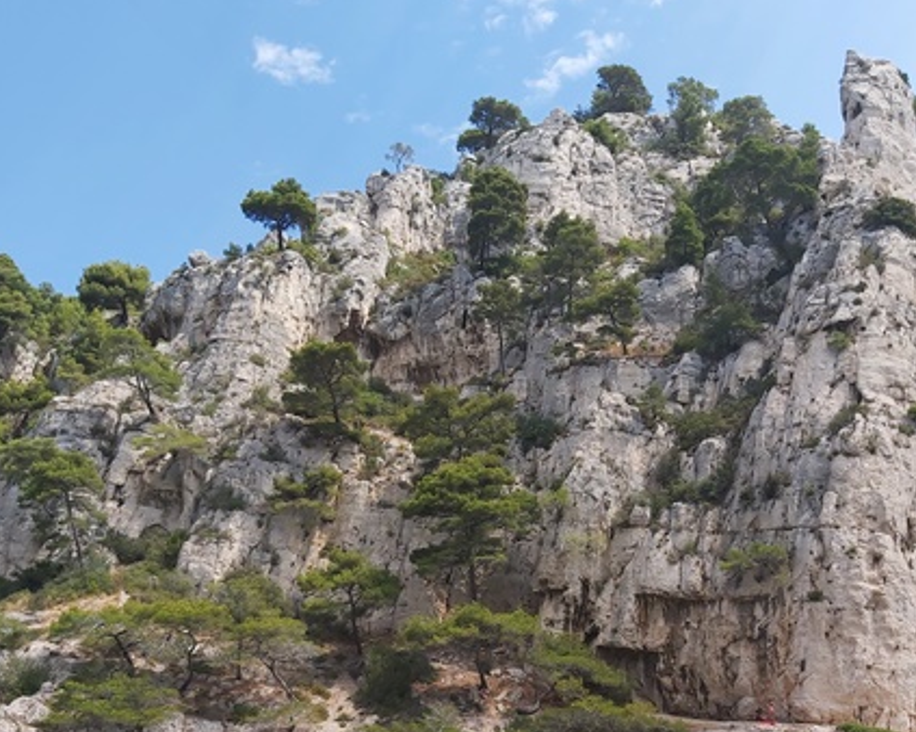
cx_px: 476
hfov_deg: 50.3
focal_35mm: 36
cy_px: 533
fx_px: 976
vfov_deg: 40.2
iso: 64
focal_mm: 3.92
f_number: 1.7
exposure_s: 1/1415
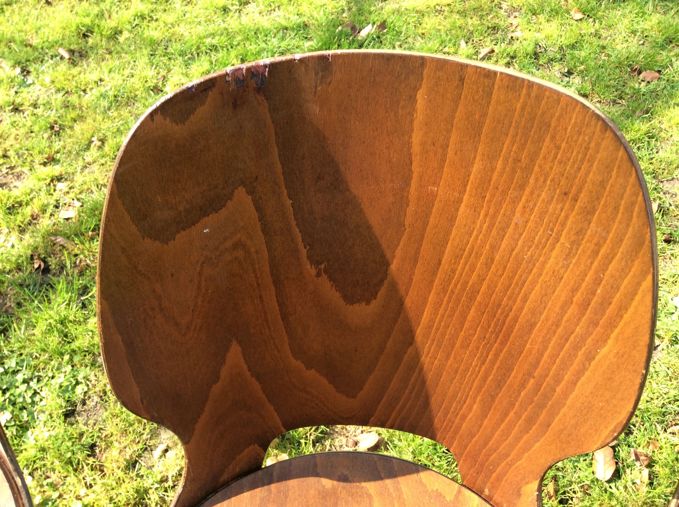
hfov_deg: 56.9
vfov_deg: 44.1
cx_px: 340
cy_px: 254
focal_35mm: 32
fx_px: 627
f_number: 2.4
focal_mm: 3.3
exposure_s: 1/155
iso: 32
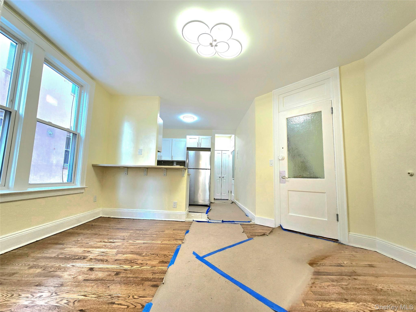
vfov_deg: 89.9
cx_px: 208
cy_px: 156
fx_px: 156
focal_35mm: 13
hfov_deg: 106.2
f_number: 2.2
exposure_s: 1/60.2
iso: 50
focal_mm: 2.2
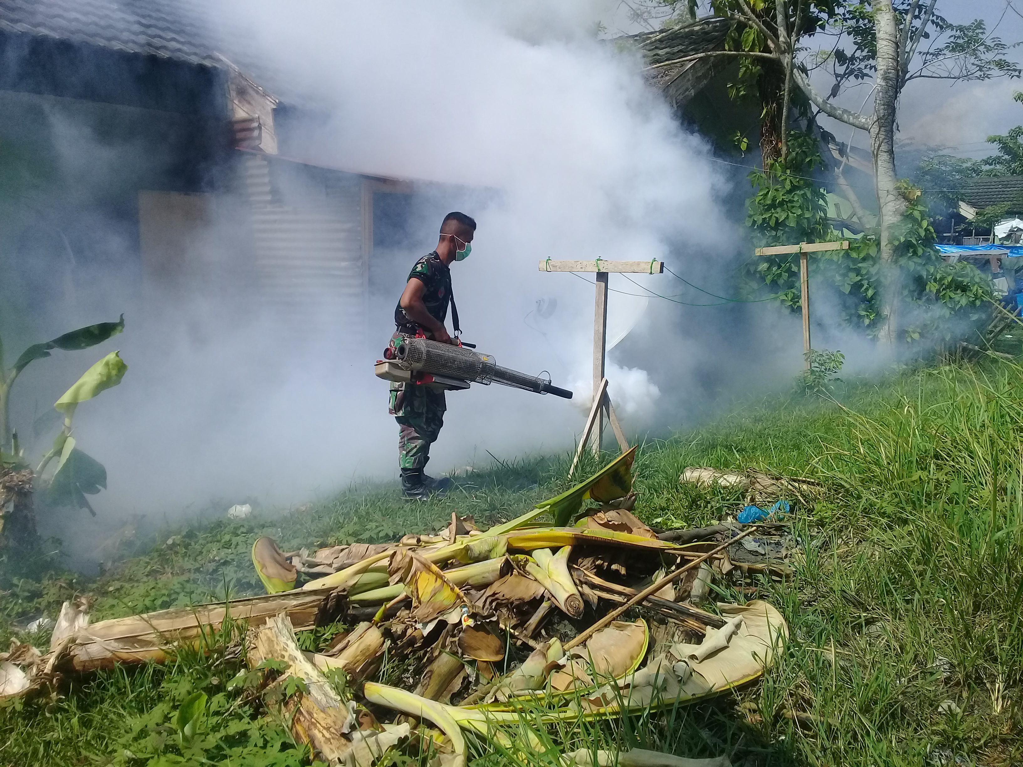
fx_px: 916
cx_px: 512
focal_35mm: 31
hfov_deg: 58.4
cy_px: 384
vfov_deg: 45.4
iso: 50
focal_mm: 3.3
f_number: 2.2
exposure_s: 1/2123
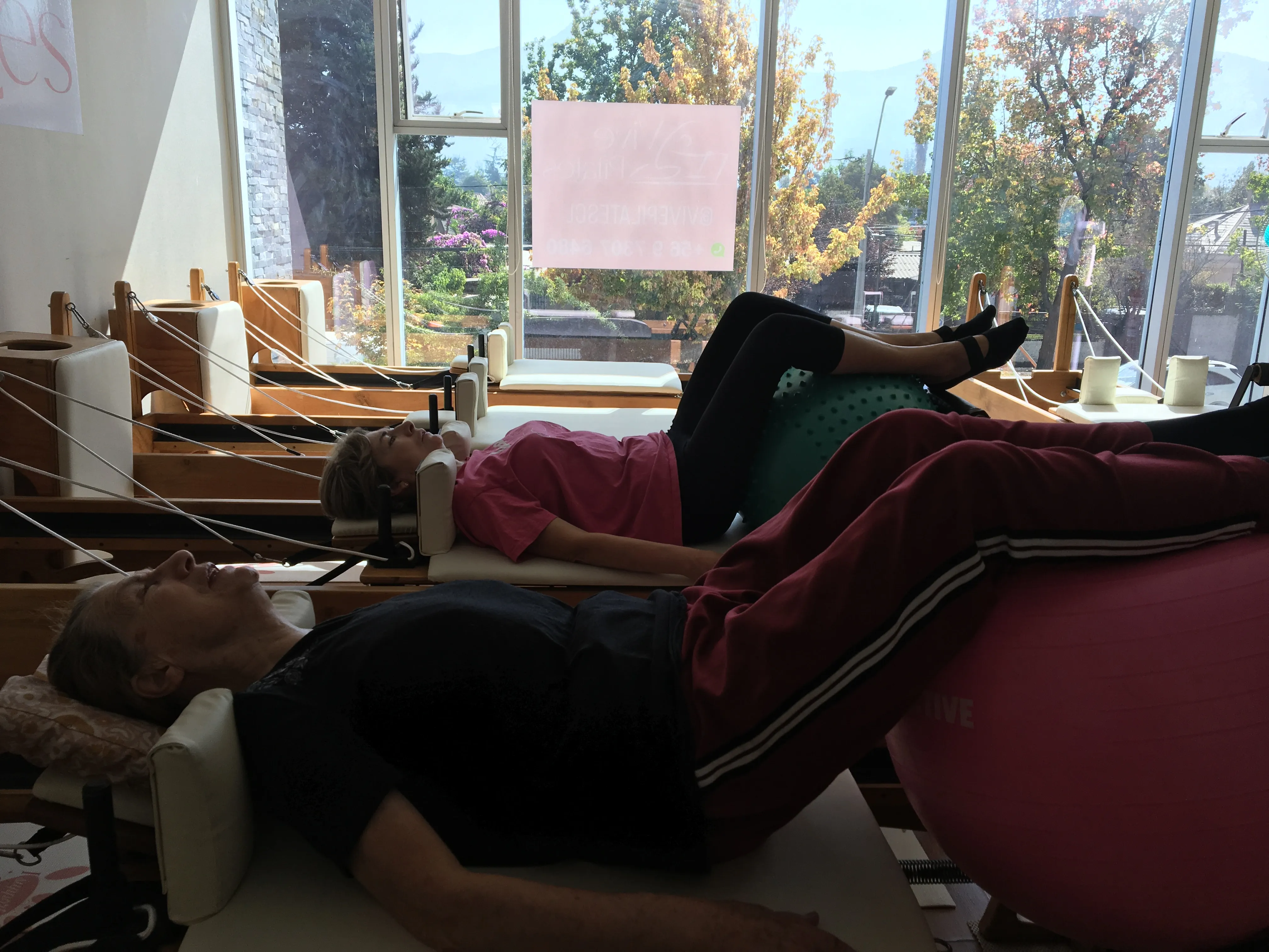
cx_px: 634
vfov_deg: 48.2
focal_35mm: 29
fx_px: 1063
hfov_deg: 61.7
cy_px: 476
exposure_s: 1/227
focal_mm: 4.15
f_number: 2.2
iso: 25
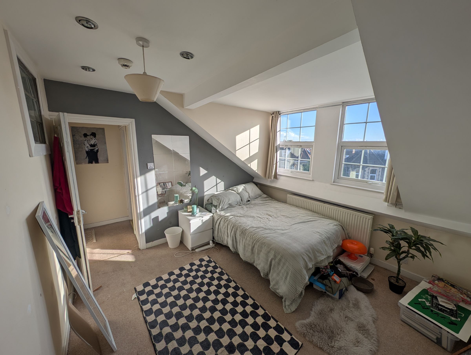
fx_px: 164
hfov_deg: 110.5
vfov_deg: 94.6
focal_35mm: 12
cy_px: 178
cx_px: 236
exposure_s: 1/952
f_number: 1.95
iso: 40
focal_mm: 2.23
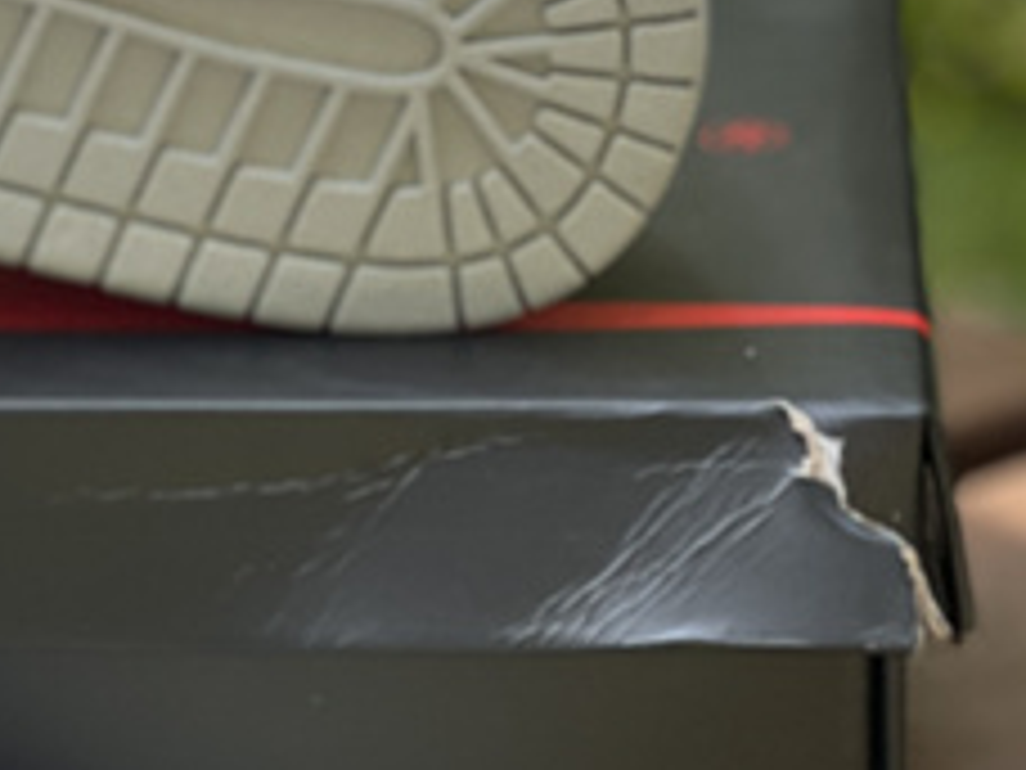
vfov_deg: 7.1
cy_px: 493
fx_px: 6165
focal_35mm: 208
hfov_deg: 9.3
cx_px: -369
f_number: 2.2
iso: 64
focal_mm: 7.5
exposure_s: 1/121
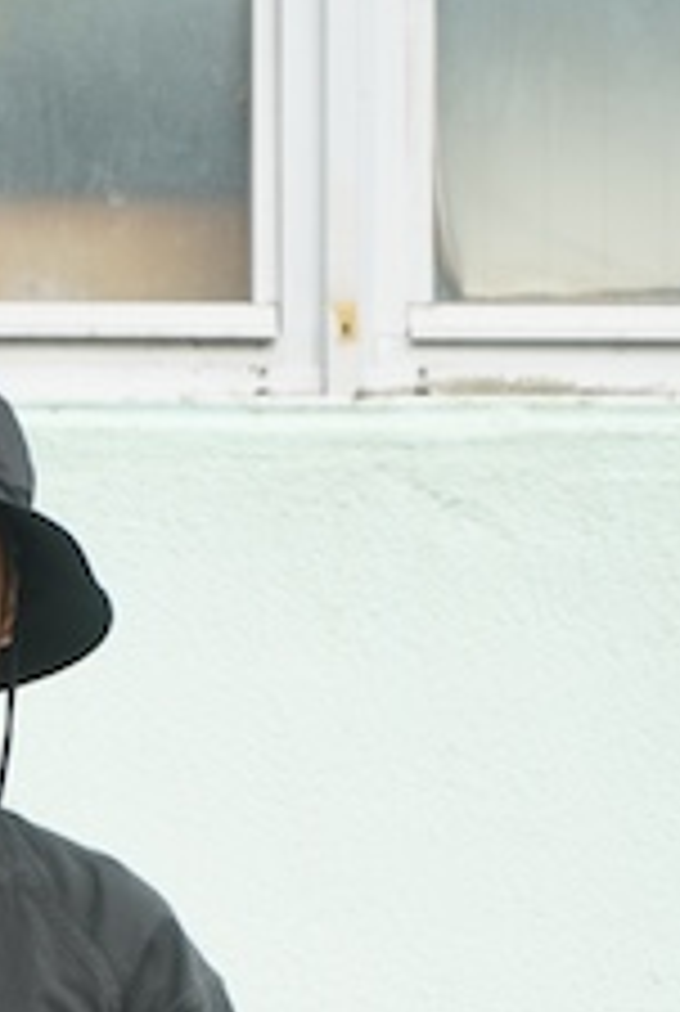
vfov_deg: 7.3
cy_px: 1289
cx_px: -149
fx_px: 7868
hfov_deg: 4.9
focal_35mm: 279
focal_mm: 105
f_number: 4.5
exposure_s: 1/320
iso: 100
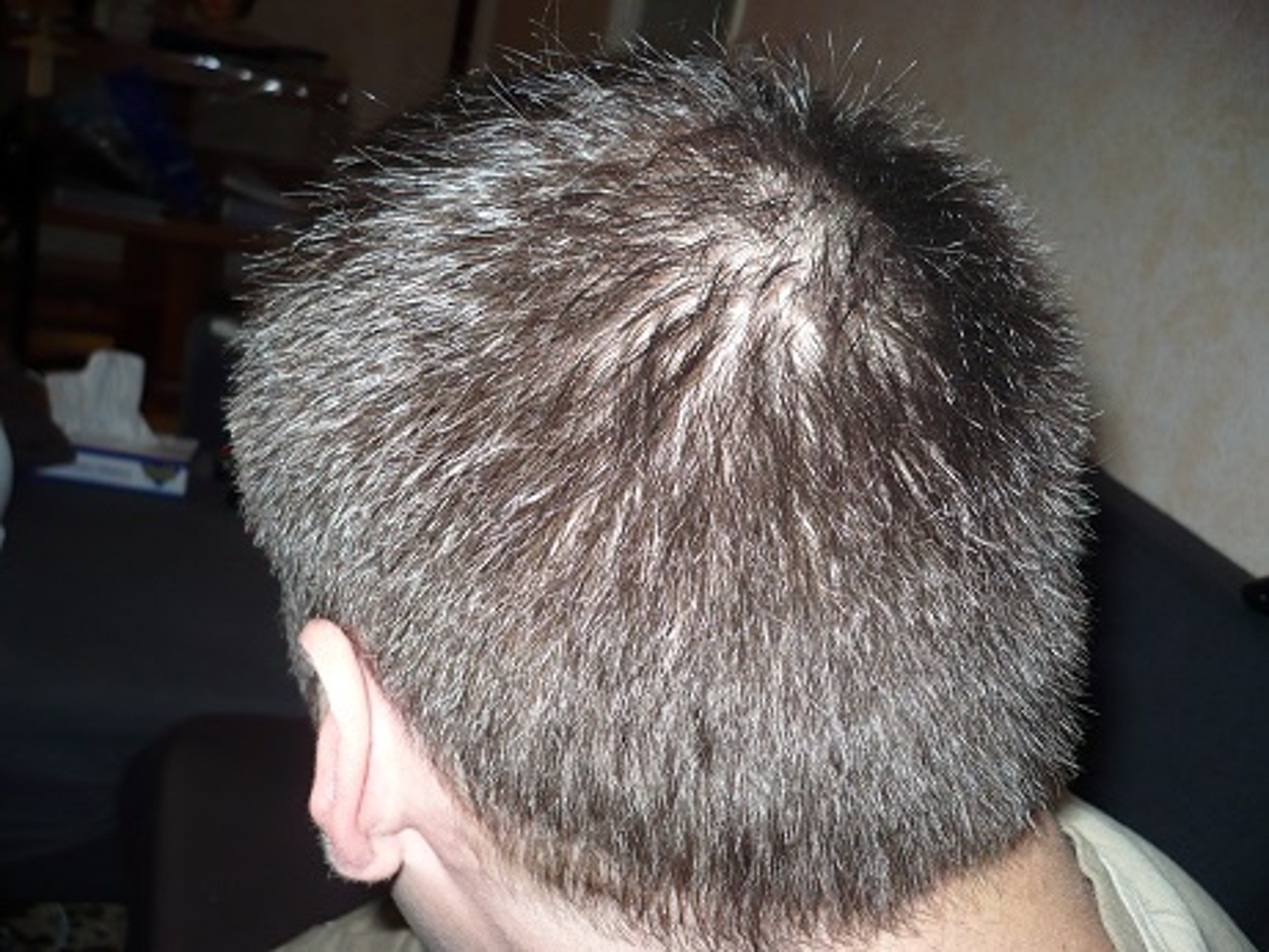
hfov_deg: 52.6
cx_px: 634
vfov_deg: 40.7
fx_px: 1283
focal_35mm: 35
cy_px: 476
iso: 100
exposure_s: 1/30
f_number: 2.8
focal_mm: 5.8
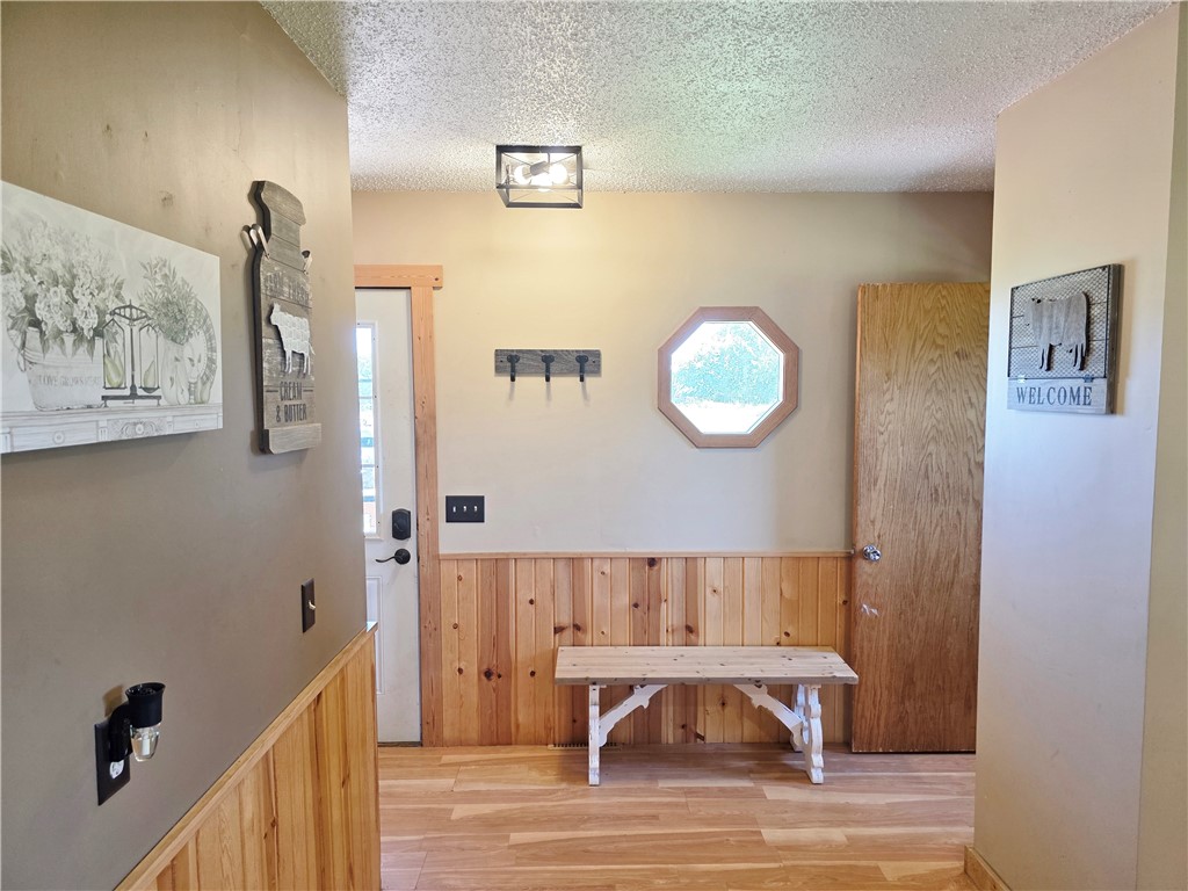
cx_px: 594
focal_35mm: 23
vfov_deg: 58.9
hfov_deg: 73.9
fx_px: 789
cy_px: 446
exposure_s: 1/120
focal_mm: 6.3
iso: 200
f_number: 1.7
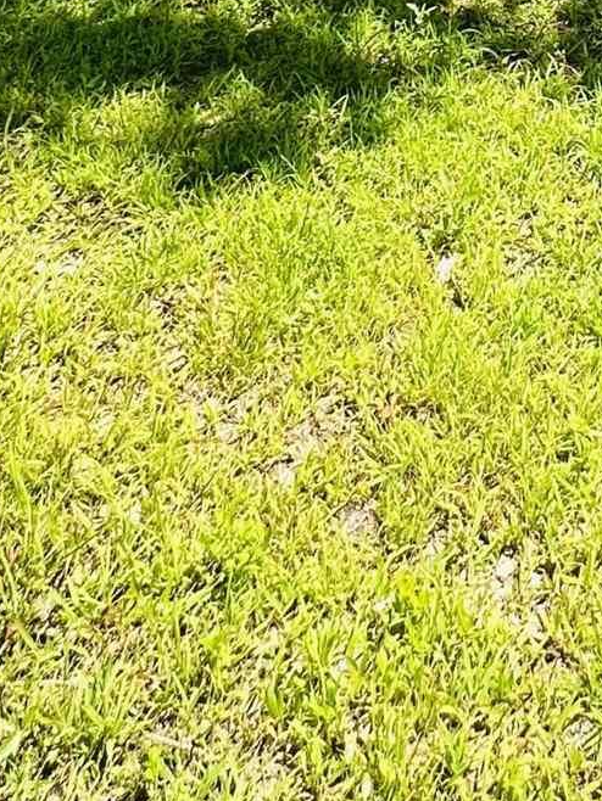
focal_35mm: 49
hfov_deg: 26.1
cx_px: 746
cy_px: -540
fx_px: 1135
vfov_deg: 24.3
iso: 40
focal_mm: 2.22
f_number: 2.2
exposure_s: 1/491
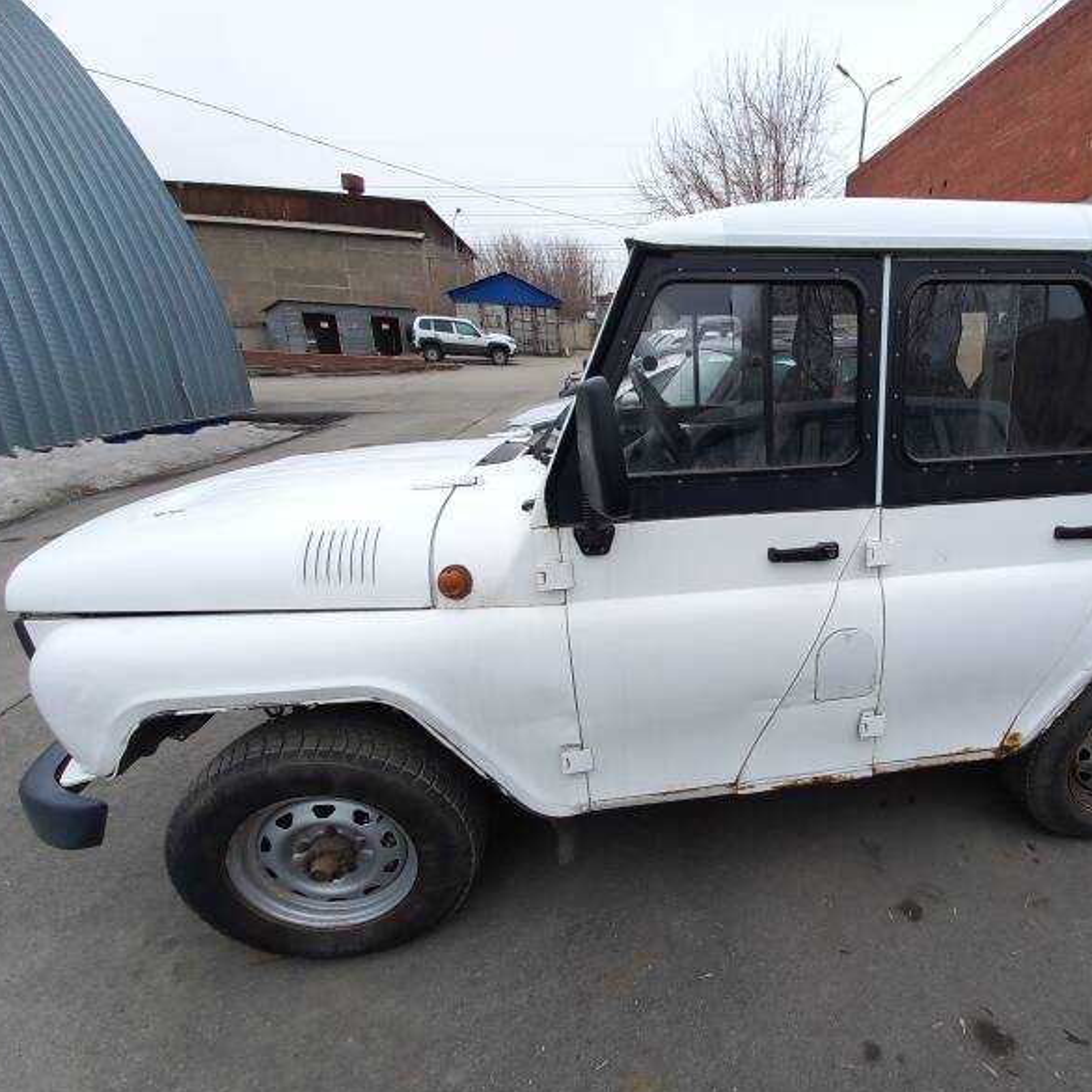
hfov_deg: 84.1
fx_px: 571
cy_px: 568
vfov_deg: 87.4
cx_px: 738
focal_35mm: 16
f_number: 2.2
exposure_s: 1/305
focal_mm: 1.42
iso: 40
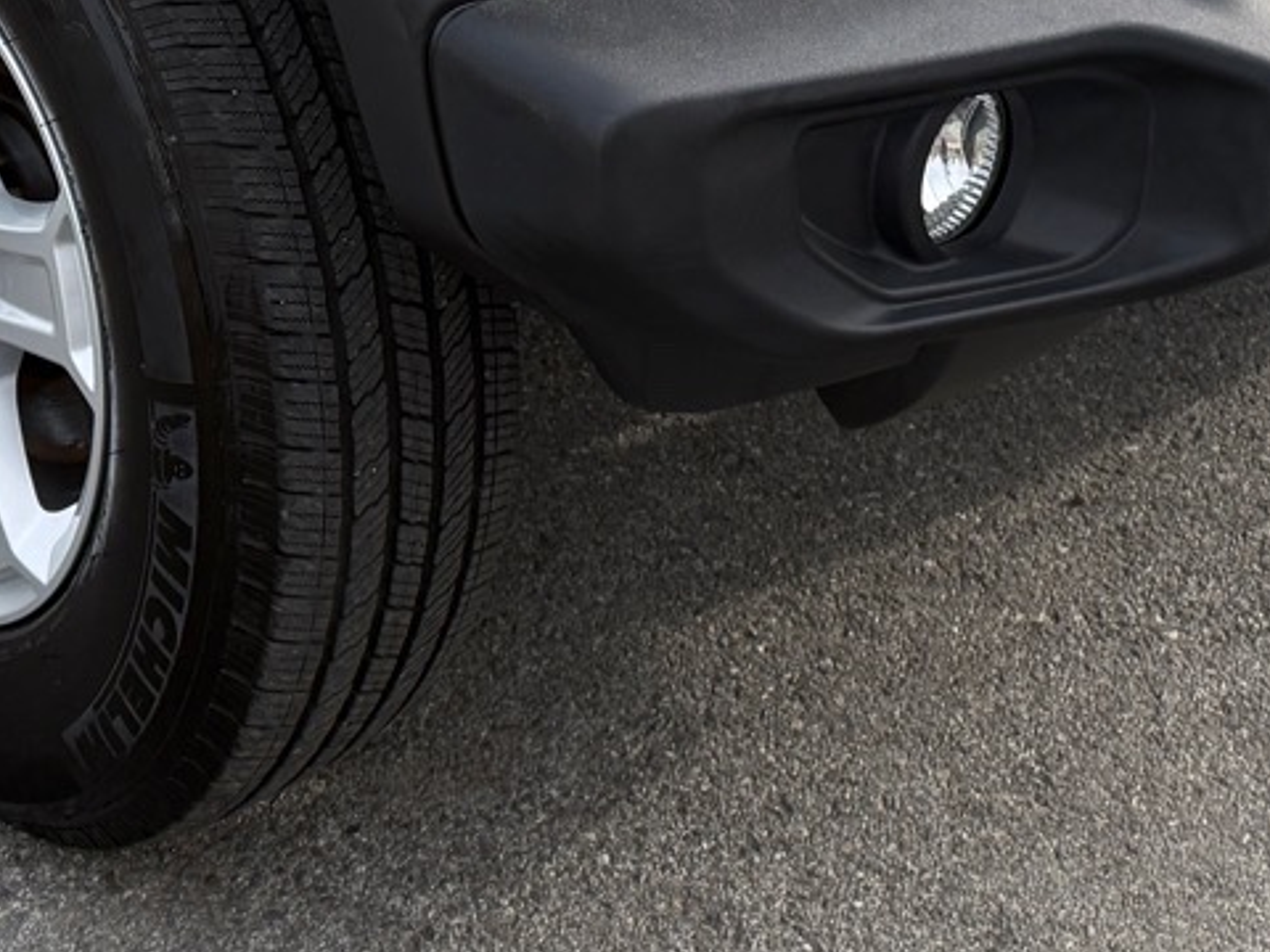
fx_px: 2935
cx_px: 294
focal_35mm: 80
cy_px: -489
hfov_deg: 24.1
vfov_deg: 16.7
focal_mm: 6.76
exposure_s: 1/1522
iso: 100
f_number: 1.78
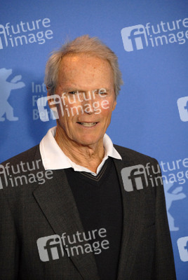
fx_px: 2342
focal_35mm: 300
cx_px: 94
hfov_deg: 4.6
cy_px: 140
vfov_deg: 6.9
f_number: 5.6
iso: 1000
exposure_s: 1/125
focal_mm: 200
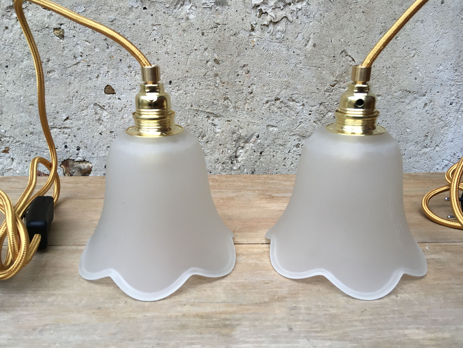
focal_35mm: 29
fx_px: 388
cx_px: 232
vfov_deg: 48.2
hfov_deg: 61.7
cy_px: 174
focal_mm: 4.15
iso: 25
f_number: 2.2
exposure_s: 1/33
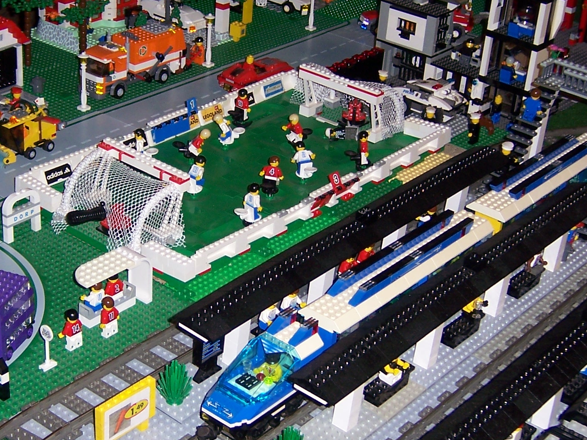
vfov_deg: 21.9
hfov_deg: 28.8
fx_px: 1136
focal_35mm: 67
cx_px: 211
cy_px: 219
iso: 80
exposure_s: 1/60
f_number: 2.8
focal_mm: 6.2
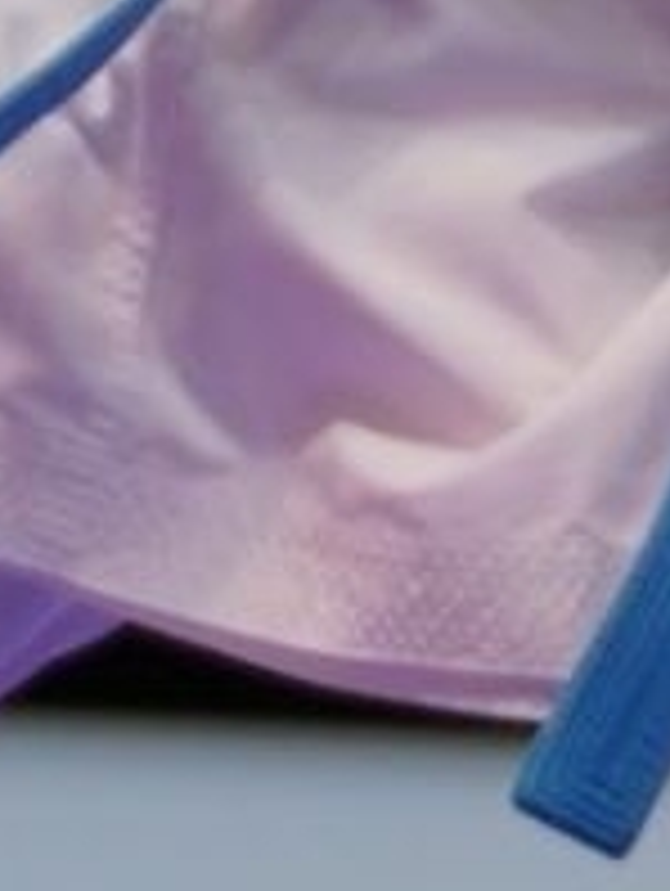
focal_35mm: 1831
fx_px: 47151
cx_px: 1704
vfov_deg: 1.1
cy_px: -1552
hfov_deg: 0.8
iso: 640
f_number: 2.8
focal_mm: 140
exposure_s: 1/1000
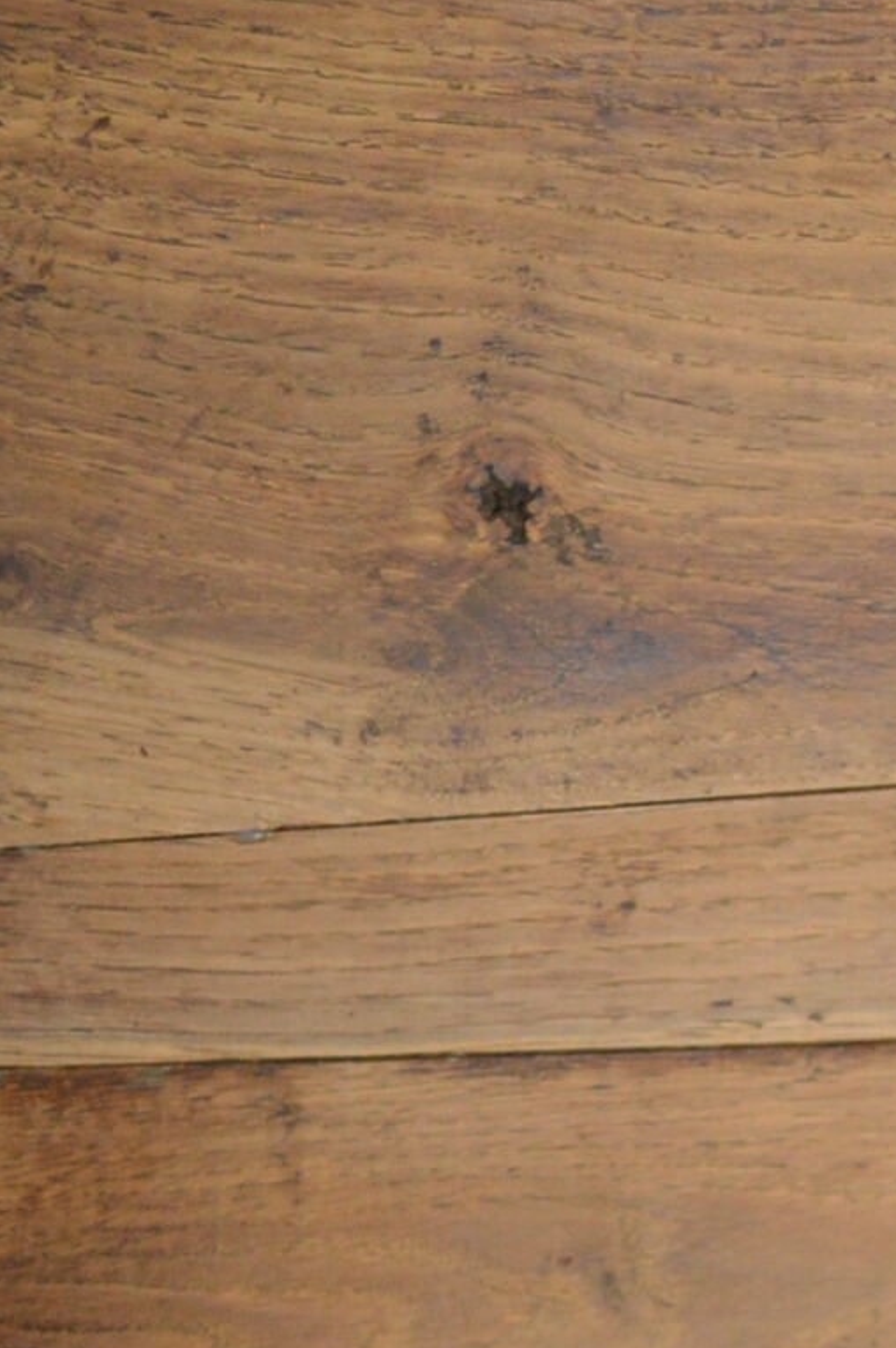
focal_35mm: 130
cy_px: 1930
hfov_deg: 10.3
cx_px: 1242
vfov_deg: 14.8
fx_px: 4862
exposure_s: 1/15
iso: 560
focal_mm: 22
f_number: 3.8
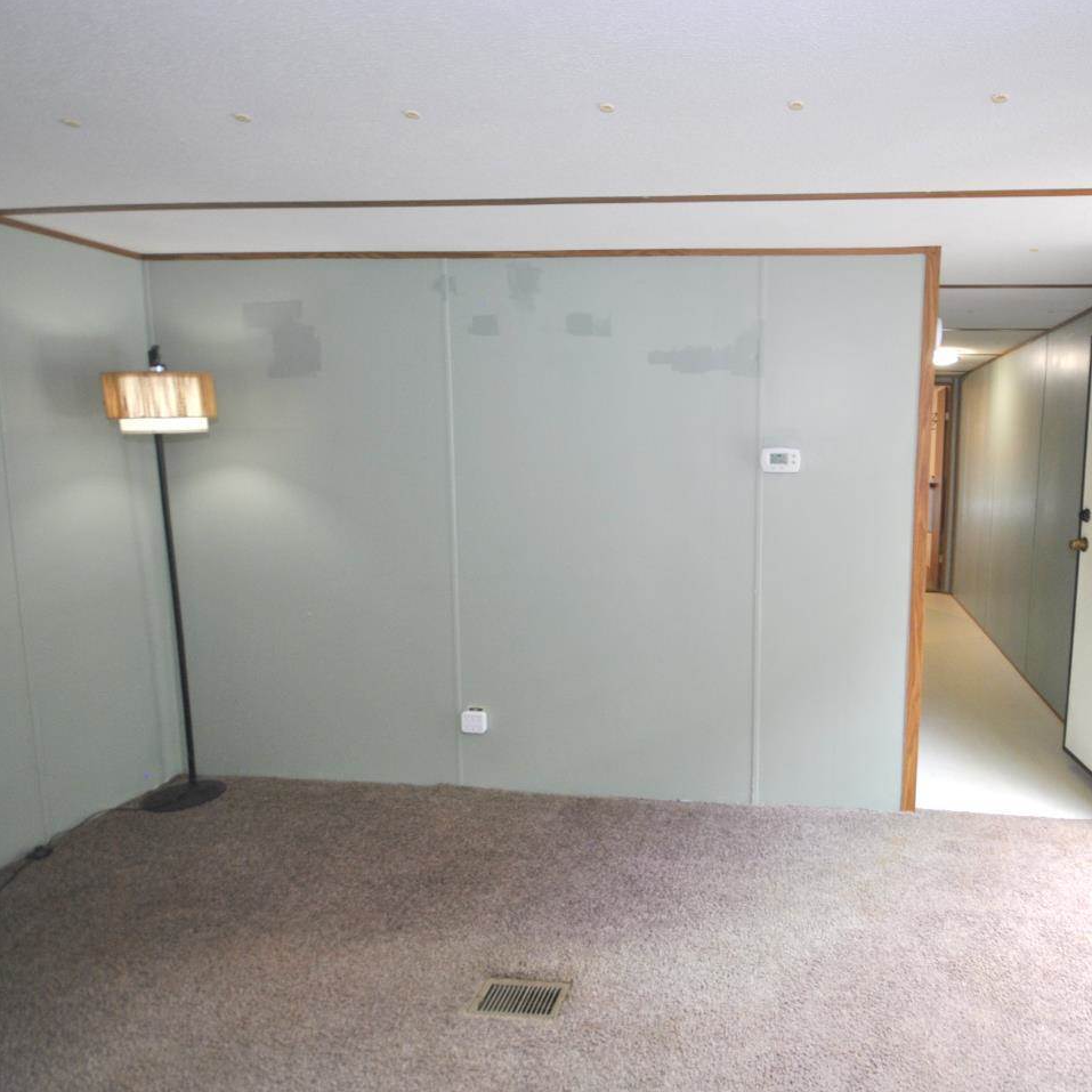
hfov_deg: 72.2
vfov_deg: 74.8
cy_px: 533
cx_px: 744
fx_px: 714
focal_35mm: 20
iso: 220
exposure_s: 1/30
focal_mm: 10
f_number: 4
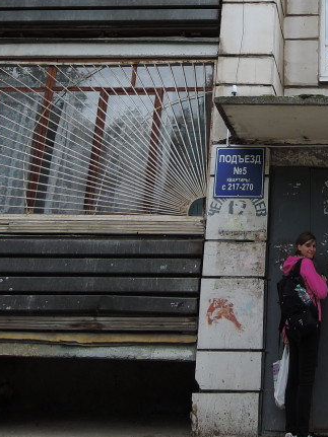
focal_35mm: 57
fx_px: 720
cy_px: -34
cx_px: 316
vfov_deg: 30.5
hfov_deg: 24.6
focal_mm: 5.1
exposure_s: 1/160
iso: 80
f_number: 2.8
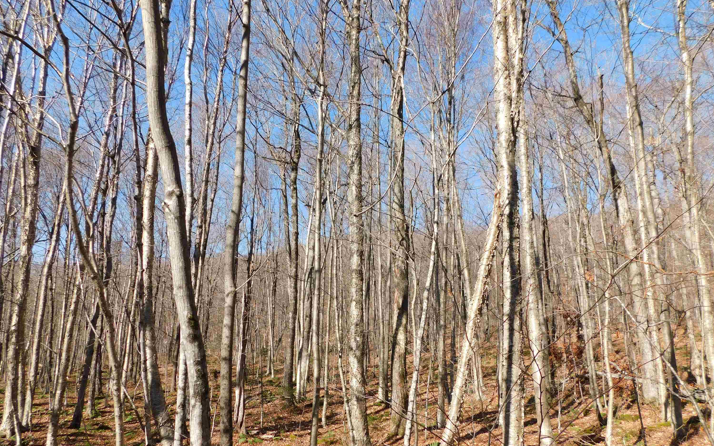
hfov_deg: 72.5
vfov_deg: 49.0
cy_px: 265
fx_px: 486
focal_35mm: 25
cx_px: 362
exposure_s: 1/800
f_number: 3
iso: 125
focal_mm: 4
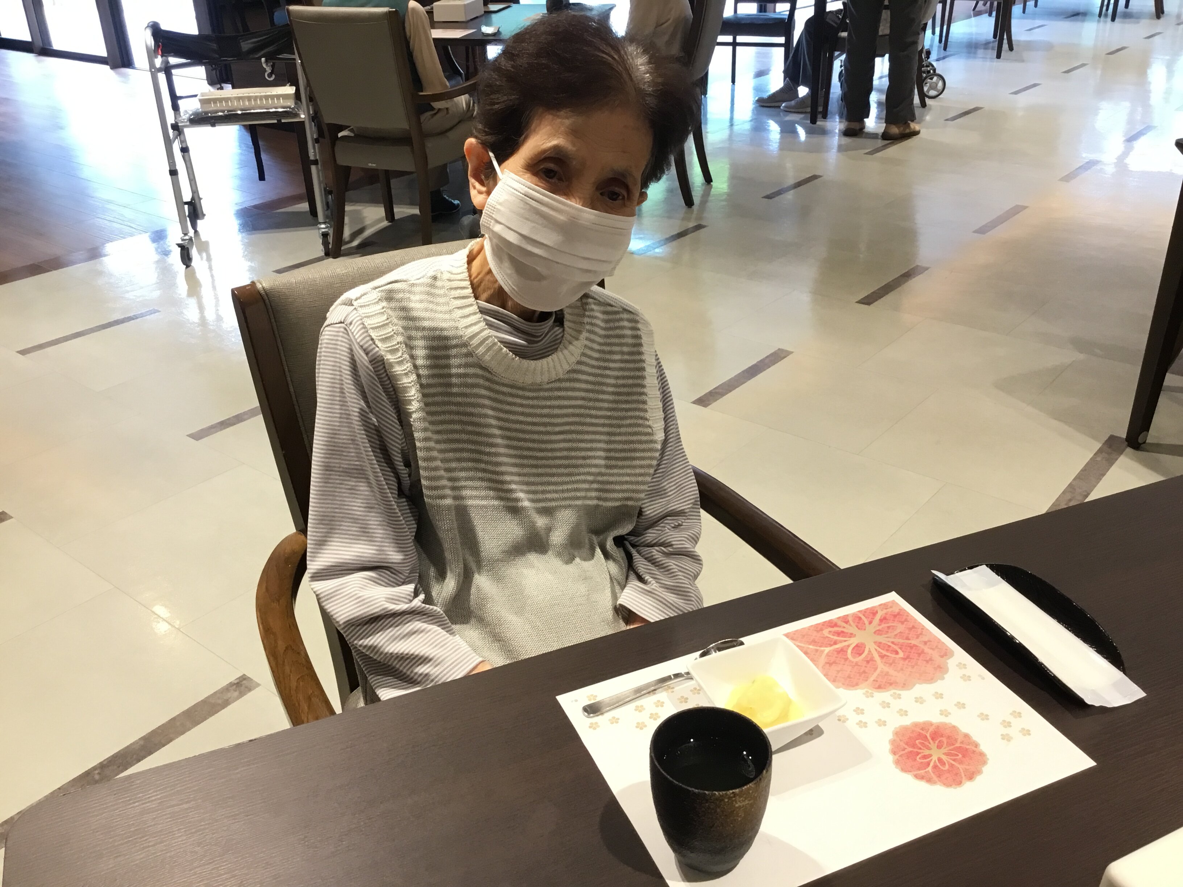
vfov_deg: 45.4
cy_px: 444
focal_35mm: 31
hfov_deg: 58.4
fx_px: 1059
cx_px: 592
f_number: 2.4
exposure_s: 1/30
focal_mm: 3.3
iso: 80
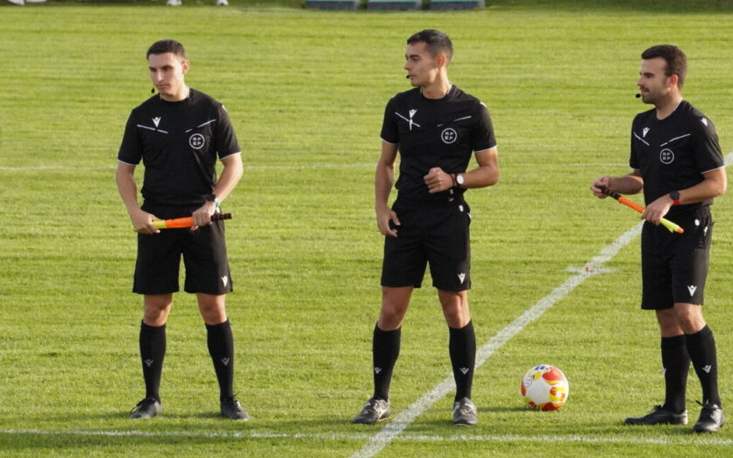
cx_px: 406
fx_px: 7849
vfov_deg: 3.3
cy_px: 236
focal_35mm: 393
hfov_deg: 5.3
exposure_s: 1/2000
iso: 6400
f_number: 11
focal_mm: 210
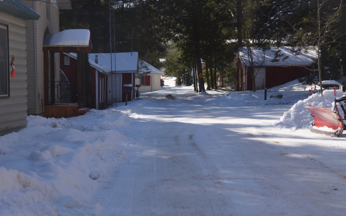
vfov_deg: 16.9
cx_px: 173
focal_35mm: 77
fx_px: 726
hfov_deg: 26.8
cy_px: 108
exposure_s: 1/125
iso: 100
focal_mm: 50
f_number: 6.3
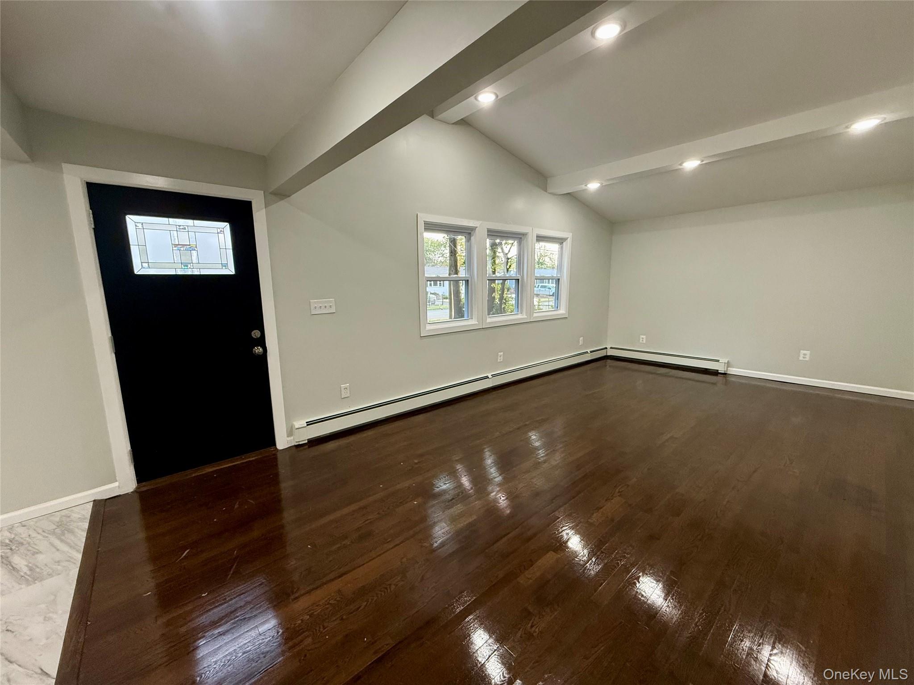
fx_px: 370
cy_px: 342
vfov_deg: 85.7
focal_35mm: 14
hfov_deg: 102.1
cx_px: 457
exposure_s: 1/120
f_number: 2.2
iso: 250
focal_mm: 2.22
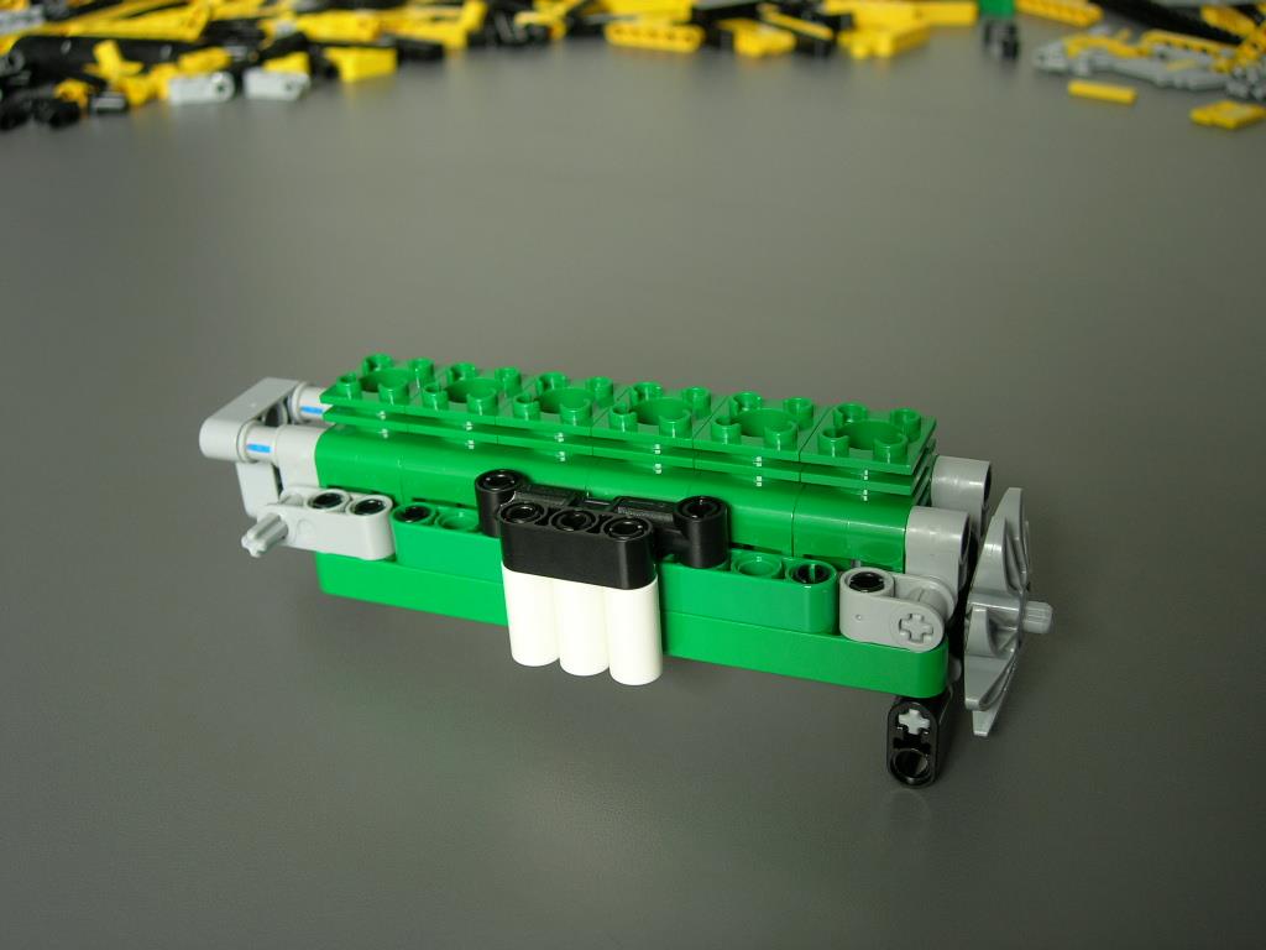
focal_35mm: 41
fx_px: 1499
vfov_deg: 35.1
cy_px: 475
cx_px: 633
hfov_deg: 45.8
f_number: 2.9
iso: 64
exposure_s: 1/23.5
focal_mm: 8.5
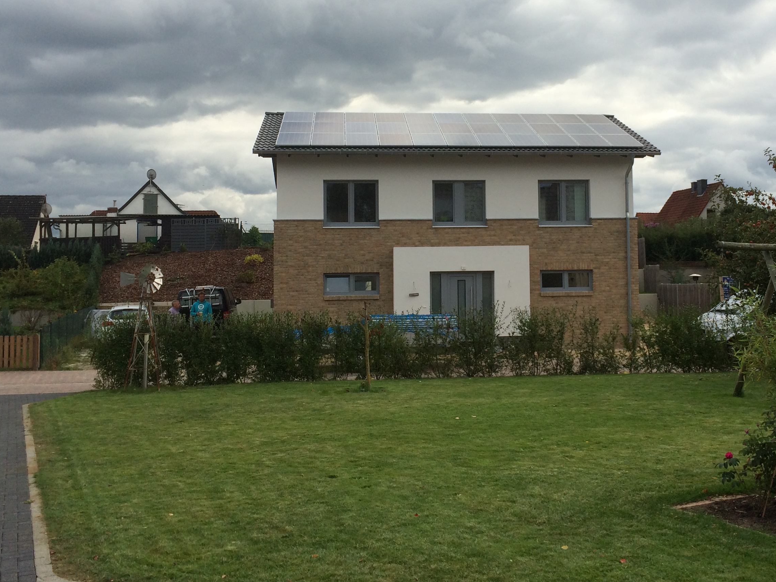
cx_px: 461
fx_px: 964
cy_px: 220
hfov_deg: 43.7
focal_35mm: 43
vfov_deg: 33.4
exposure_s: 1/1580
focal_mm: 4.12
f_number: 2.2
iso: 32
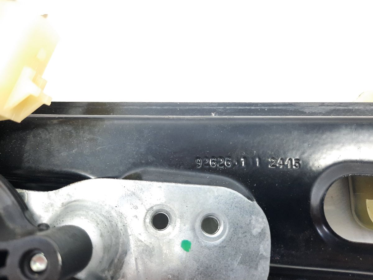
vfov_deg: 54.9
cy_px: 140
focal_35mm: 25
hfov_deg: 69.4
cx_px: 186
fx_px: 269
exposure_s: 1/40
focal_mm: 4.6
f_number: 2
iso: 250
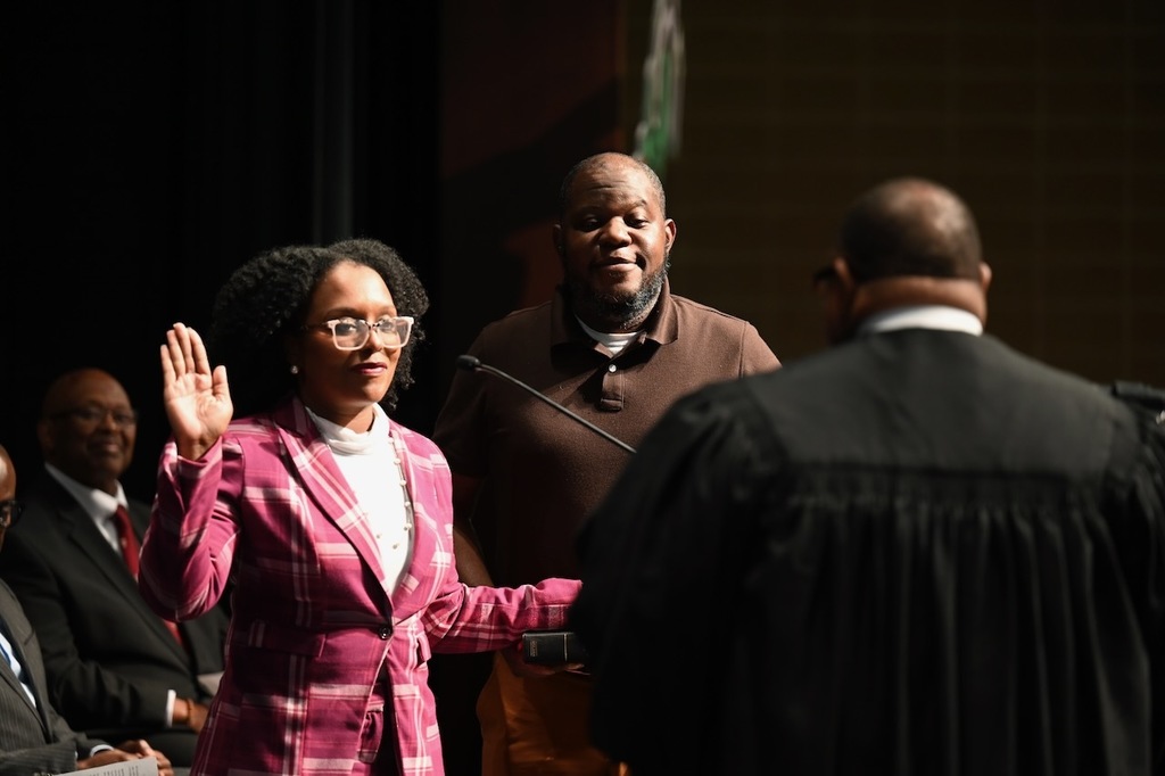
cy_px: 388
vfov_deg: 9.8
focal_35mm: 140
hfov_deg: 14.7
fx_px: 4529
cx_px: 582
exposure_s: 1/80
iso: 640
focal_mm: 140
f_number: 3.2
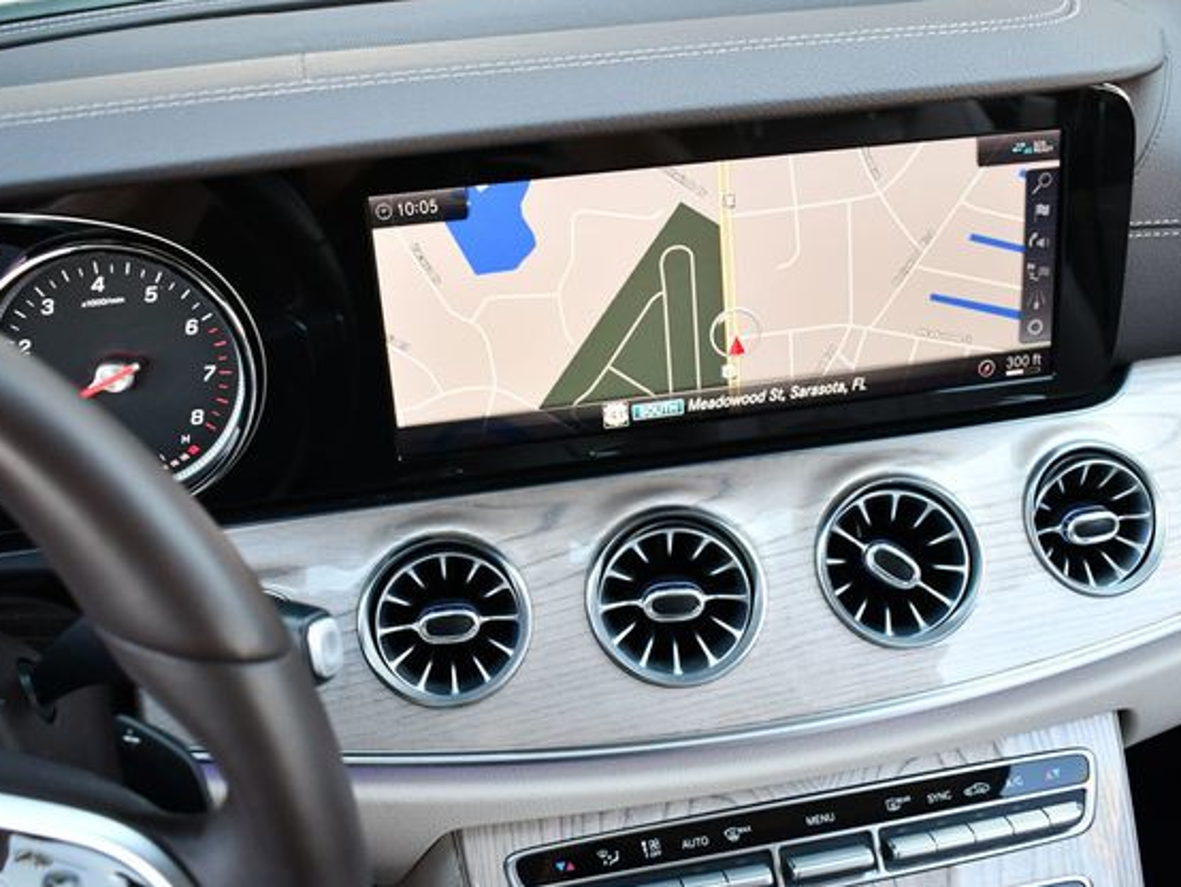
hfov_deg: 46.8
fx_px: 1365
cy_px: 439
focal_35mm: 40
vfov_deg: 36.0
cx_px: 582
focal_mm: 18
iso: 800
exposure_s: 1/200
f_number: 3.5
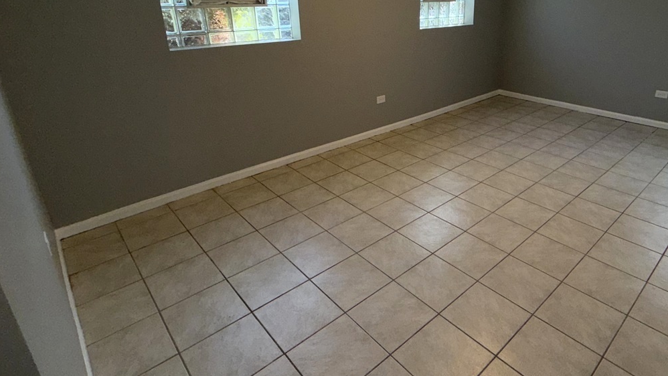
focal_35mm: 22
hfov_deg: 80.1
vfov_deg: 50.8
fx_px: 390
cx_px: 405
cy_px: 134
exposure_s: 1/120
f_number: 2.2
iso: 50
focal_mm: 2.22
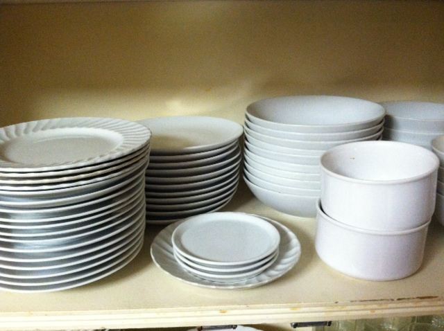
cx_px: 222
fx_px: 448
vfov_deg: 40.6
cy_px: 166
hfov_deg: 52.7
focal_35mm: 35
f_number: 2.8
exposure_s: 1/15
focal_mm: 3.85
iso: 400
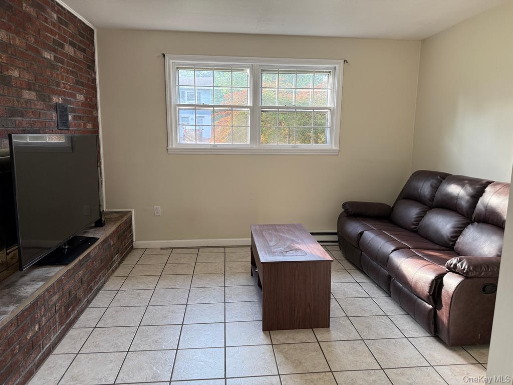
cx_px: 256
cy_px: 192
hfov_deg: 71.6
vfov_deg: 56.8
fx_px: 356
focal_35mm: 24
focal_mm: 6.76
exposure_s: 1/120
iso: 250
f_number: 1.78
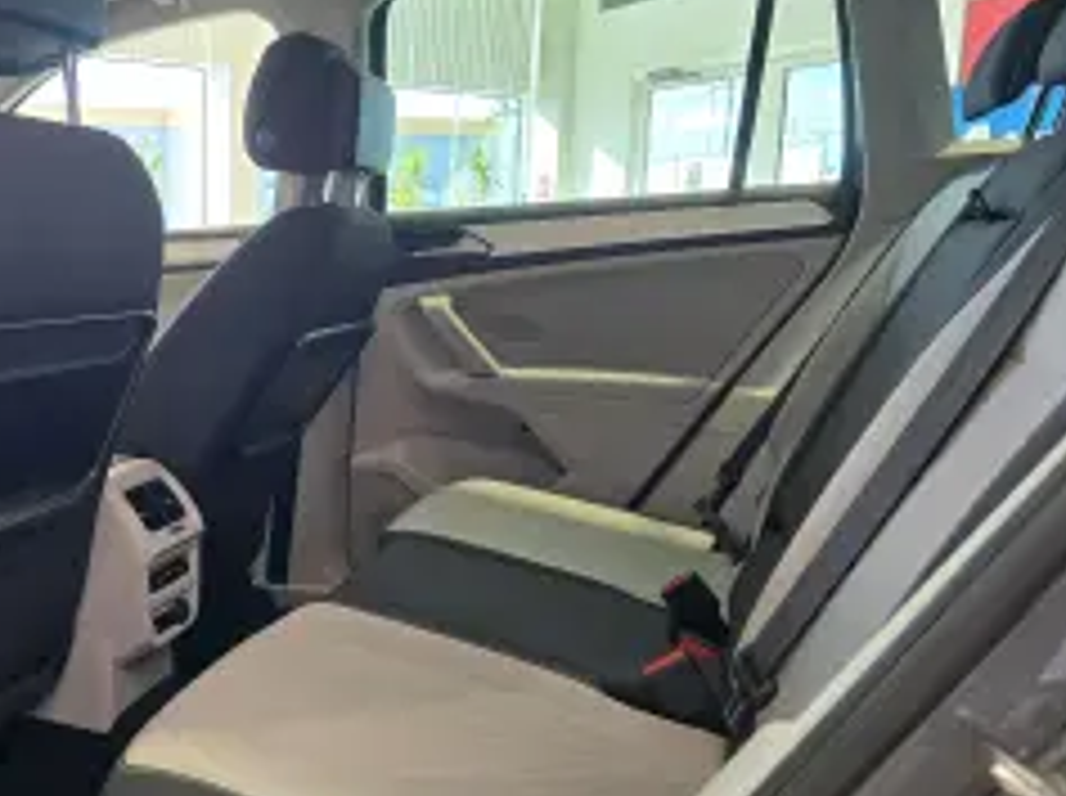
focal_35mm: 35
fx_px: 1076
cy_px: 454
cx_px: 288
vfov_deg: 40.5
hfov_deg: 50.8
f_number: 1.7
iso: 200
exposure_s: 1/100
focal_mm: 6.3
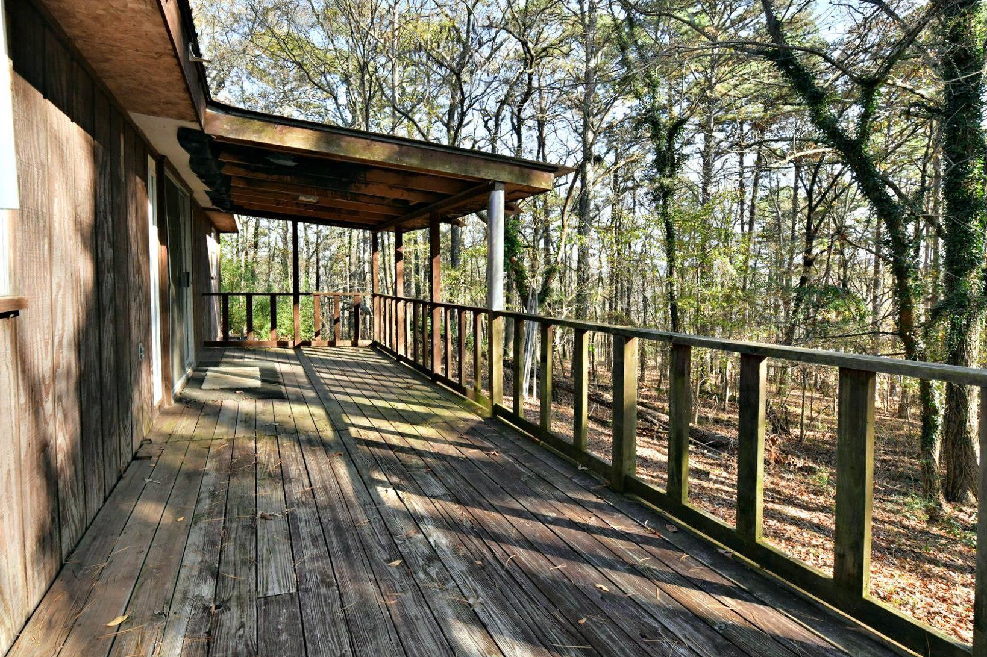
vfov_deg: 70.1
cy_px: 288
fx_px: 466
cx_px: 409
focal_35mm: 17
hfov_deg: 92.4
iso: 2500
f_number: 11
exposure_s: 1/500
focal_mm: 14
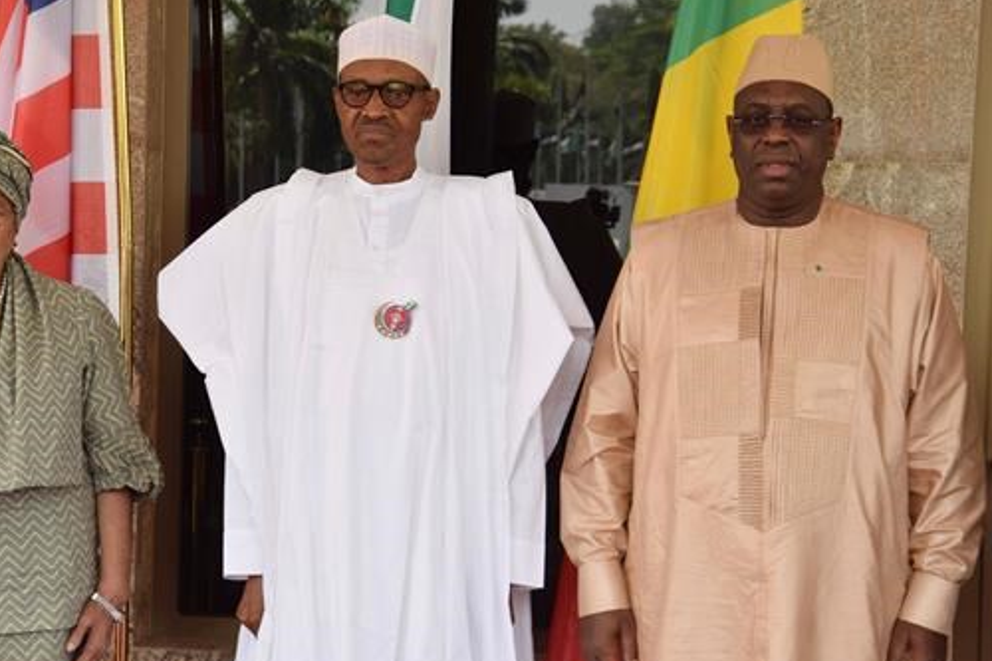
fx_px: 3113
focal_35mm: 113
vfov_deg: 12.1
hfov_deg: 18.1
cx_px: 383
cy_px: 358
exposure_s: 1/200
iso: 400
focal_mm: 58
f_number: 9
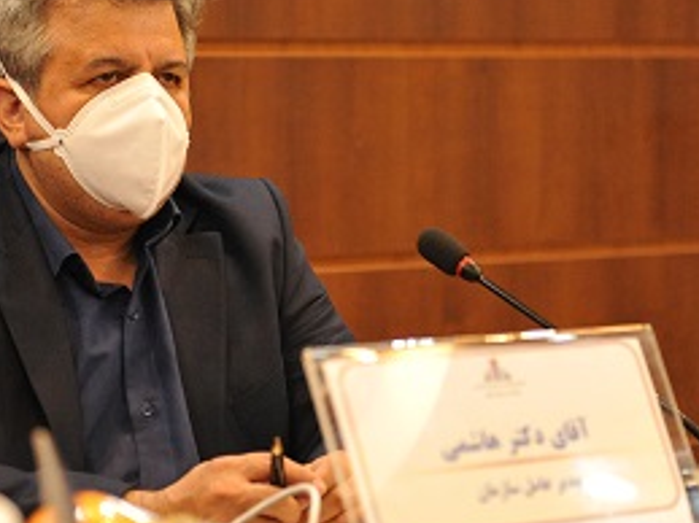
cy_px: 240
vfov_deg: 11.2
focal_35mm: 132
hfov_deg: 14.9
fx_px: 2664
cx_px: 327
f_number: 2.8
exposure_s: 1/640
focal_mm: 70
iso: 8000
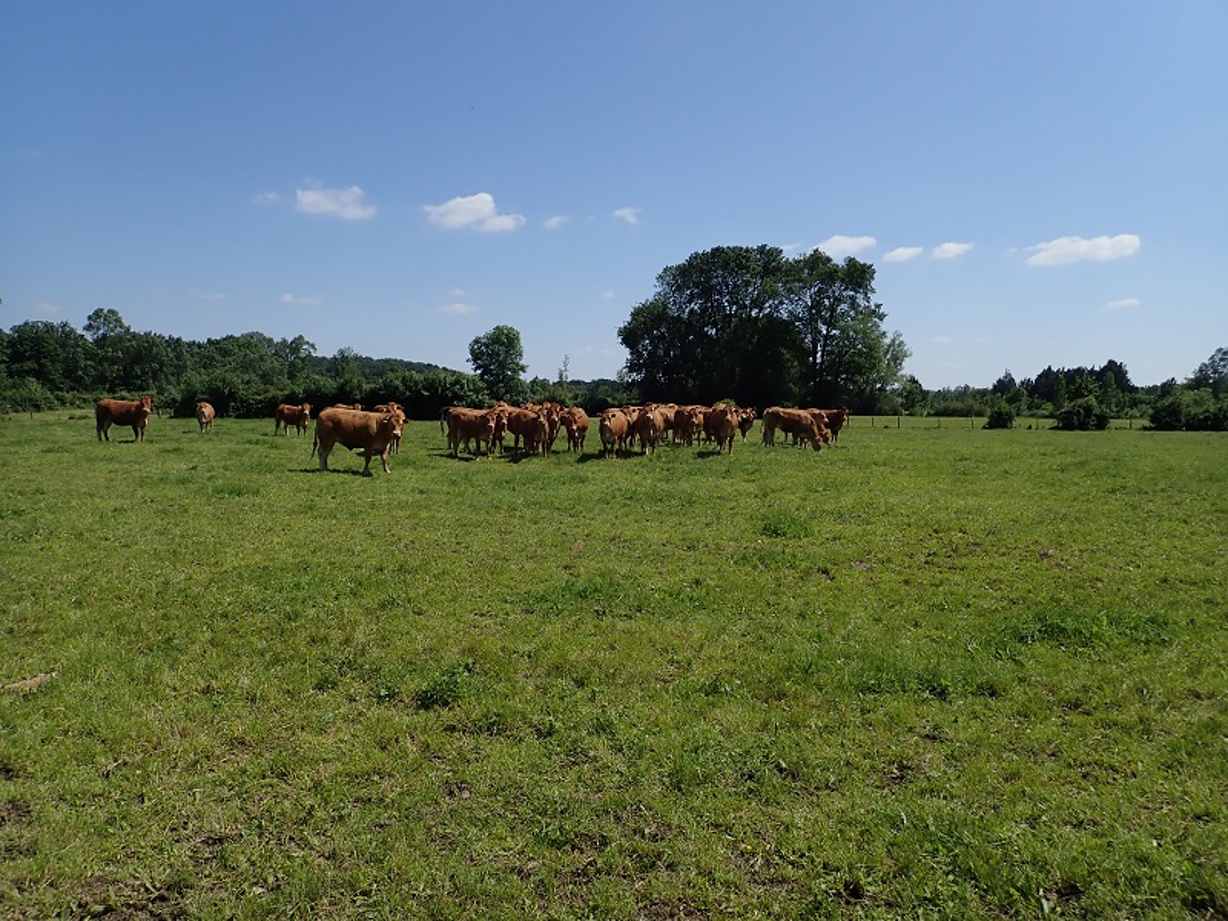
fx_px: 887
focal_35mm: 25
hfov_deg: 69.4
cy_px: 460
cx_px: 614
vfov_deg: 54.9
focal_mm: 4.5
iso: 100
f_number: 8
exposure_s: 1/250
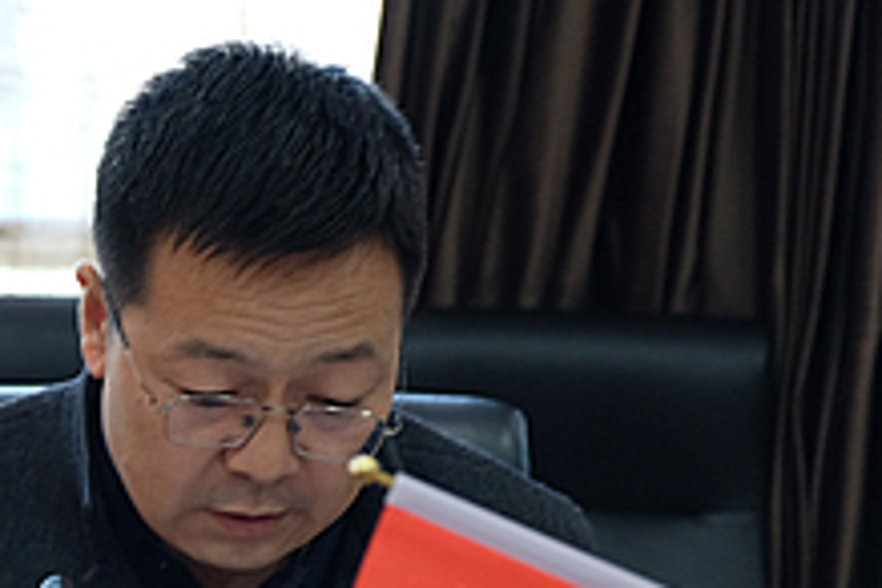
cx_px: -44
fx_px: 3944
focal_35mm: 161
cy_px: 735
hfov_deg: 12.6
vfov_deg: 8.4
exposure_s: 1/30
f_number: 4
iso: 800
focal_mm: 42.5
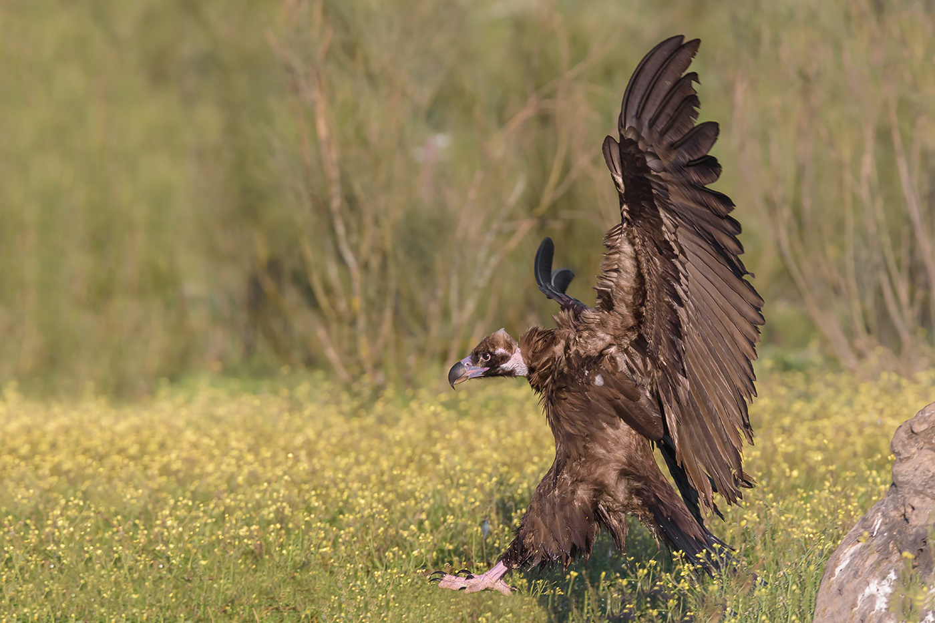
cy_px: 312
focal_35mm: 450
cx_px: 468
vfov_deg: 3.1
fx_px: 11685
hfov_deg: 4.6
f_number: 8
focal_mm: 450
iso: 1250
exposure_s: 1/1250
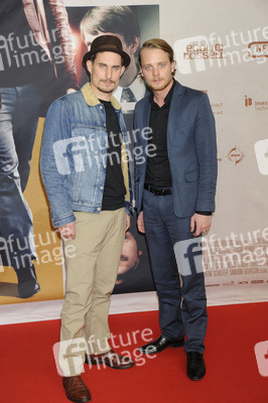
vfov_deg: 38.2
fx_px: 582
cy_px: 202
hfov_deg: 25.9
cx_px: 134
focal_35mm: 52
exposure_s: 1/125
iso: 500
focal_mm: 52
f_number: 5.6
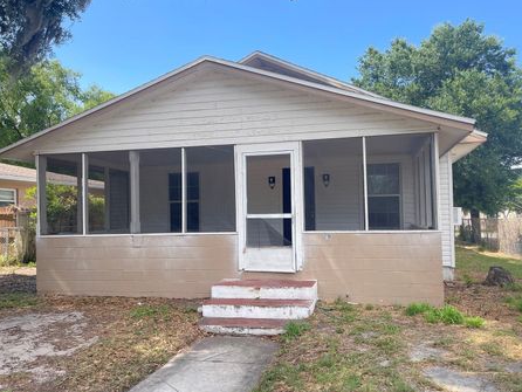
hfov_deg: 63.4
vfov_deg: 49.8
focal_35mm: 28
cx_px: 273
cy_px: 198
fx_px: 422
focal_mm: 5.1
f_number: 1.6
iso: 50
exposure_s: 1/836
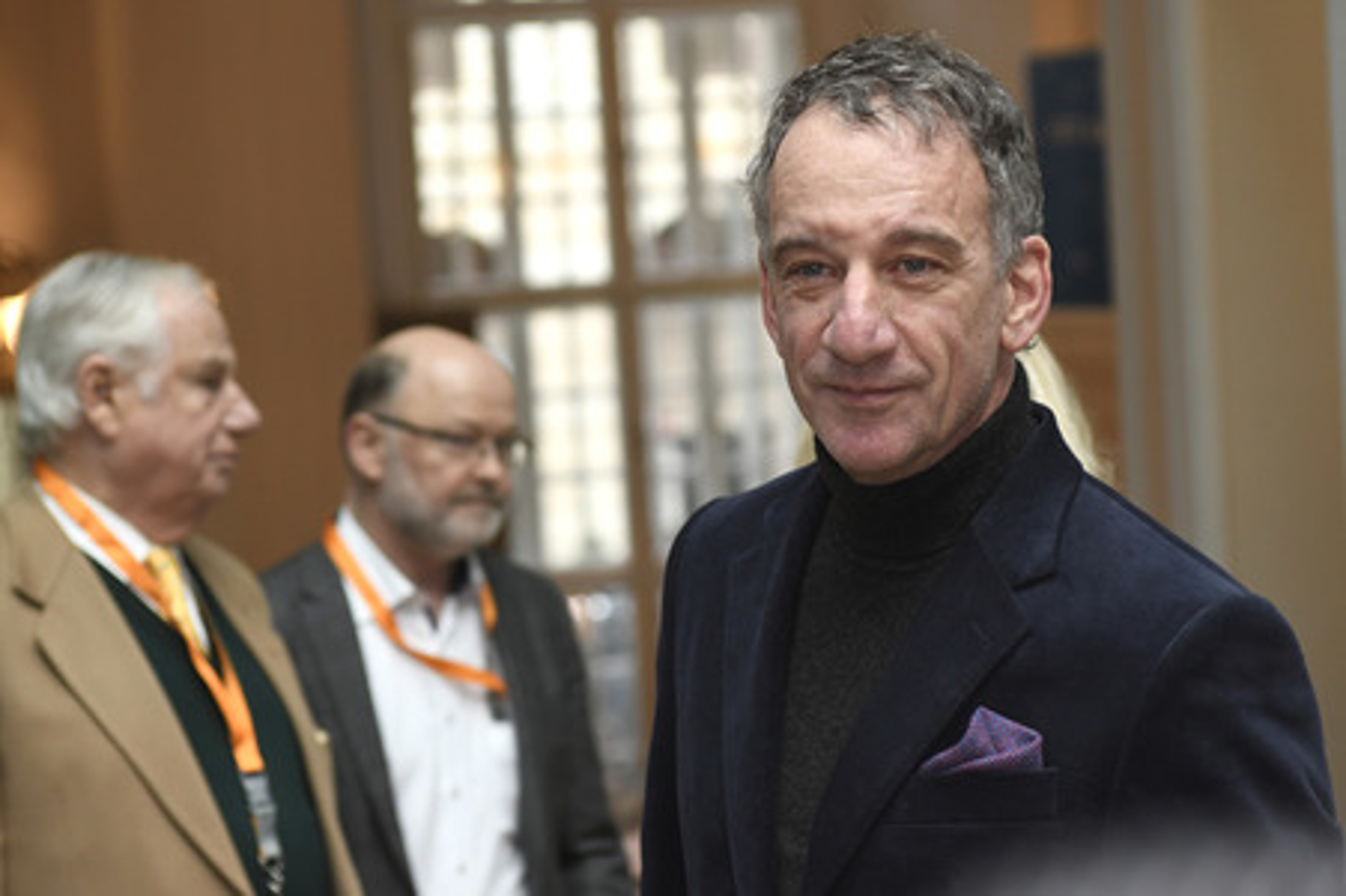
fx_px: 2615
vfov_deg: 19.4
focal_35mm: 70
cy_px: 448
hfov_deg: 28.9
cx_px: 673
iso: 1000
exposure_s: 1/500
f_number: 4
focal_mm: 70
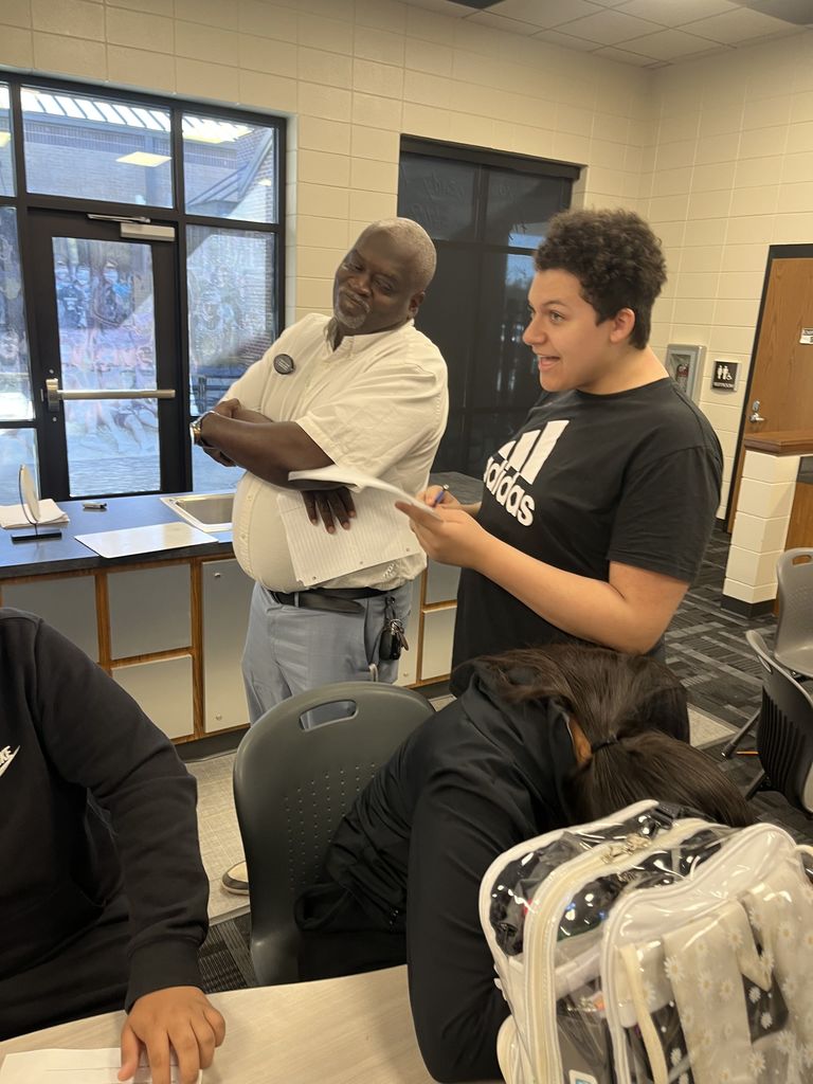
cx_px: 406
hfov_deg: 53.1
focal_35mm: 26
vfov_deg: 67.3
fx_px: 814
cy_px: 542
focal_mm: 5.1
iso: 100
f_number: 1.6
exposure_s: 1/42
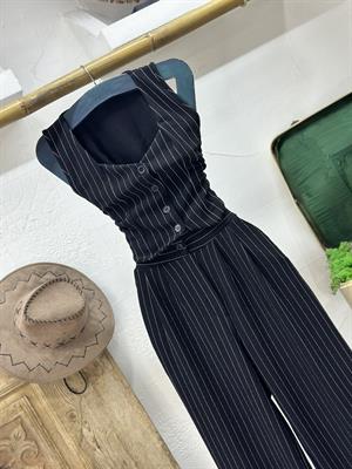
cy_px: 234
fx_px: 651
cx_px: 176
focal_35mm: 48
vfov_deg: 39.7
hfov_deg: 30.3
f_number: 1.78
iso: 100
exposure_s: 1/100
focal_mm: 6.86
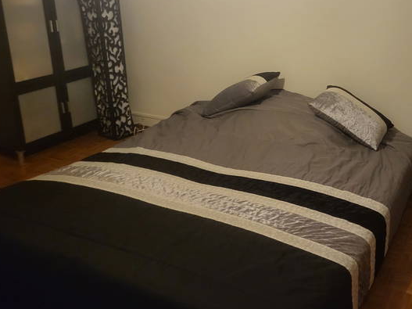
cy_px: 102
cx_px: 285
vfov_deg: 36.4
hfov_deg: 46.9
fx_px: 464
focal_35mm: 39
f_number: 1.8
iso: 800
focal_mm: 5.4
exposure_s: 1/25
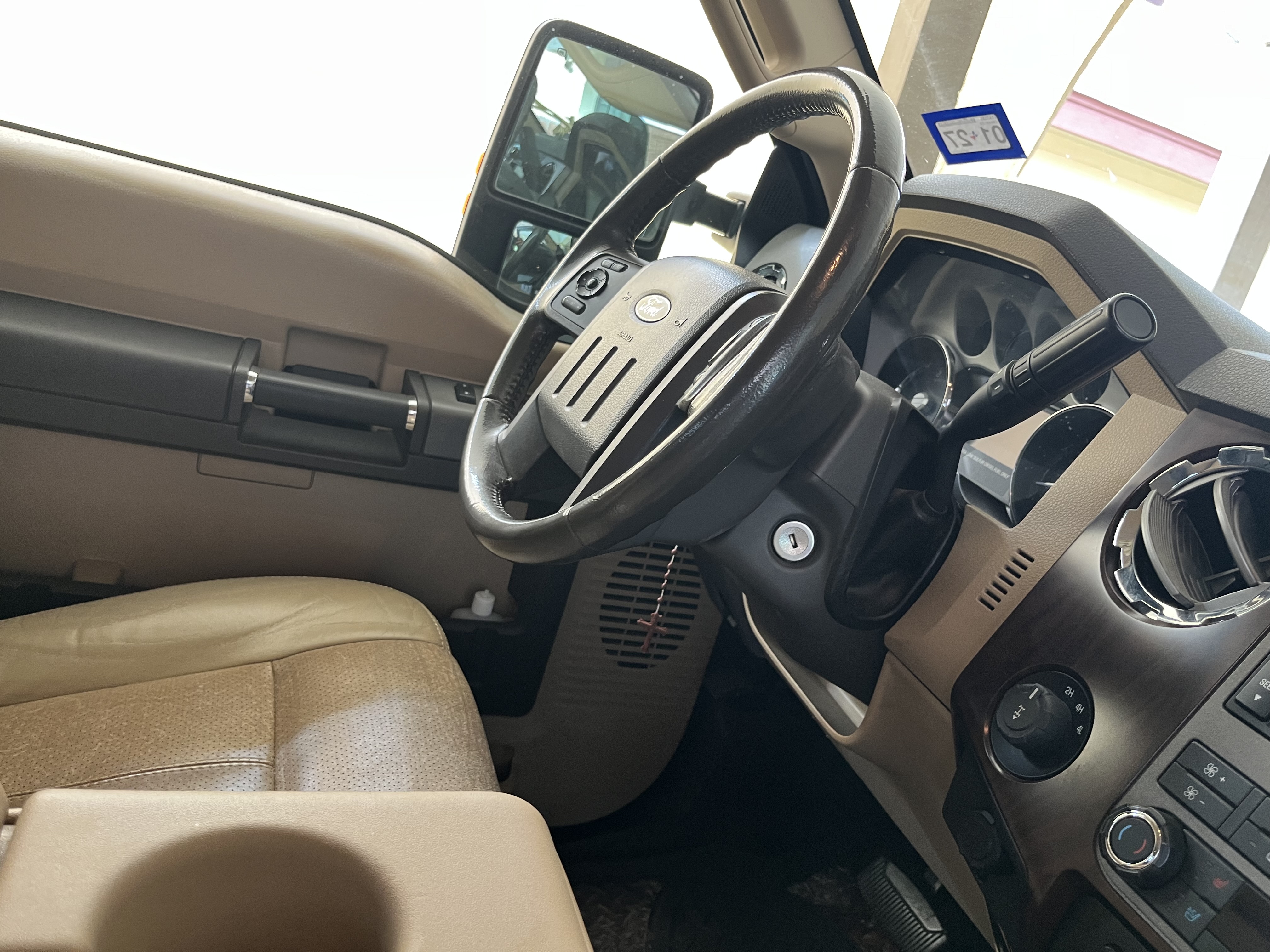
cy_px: 476
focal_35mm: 26
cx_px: 635
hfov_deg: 67.3
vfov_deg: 53.1
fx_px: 954
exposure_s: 1/60
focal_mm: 5.1
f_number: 1.6
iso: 125
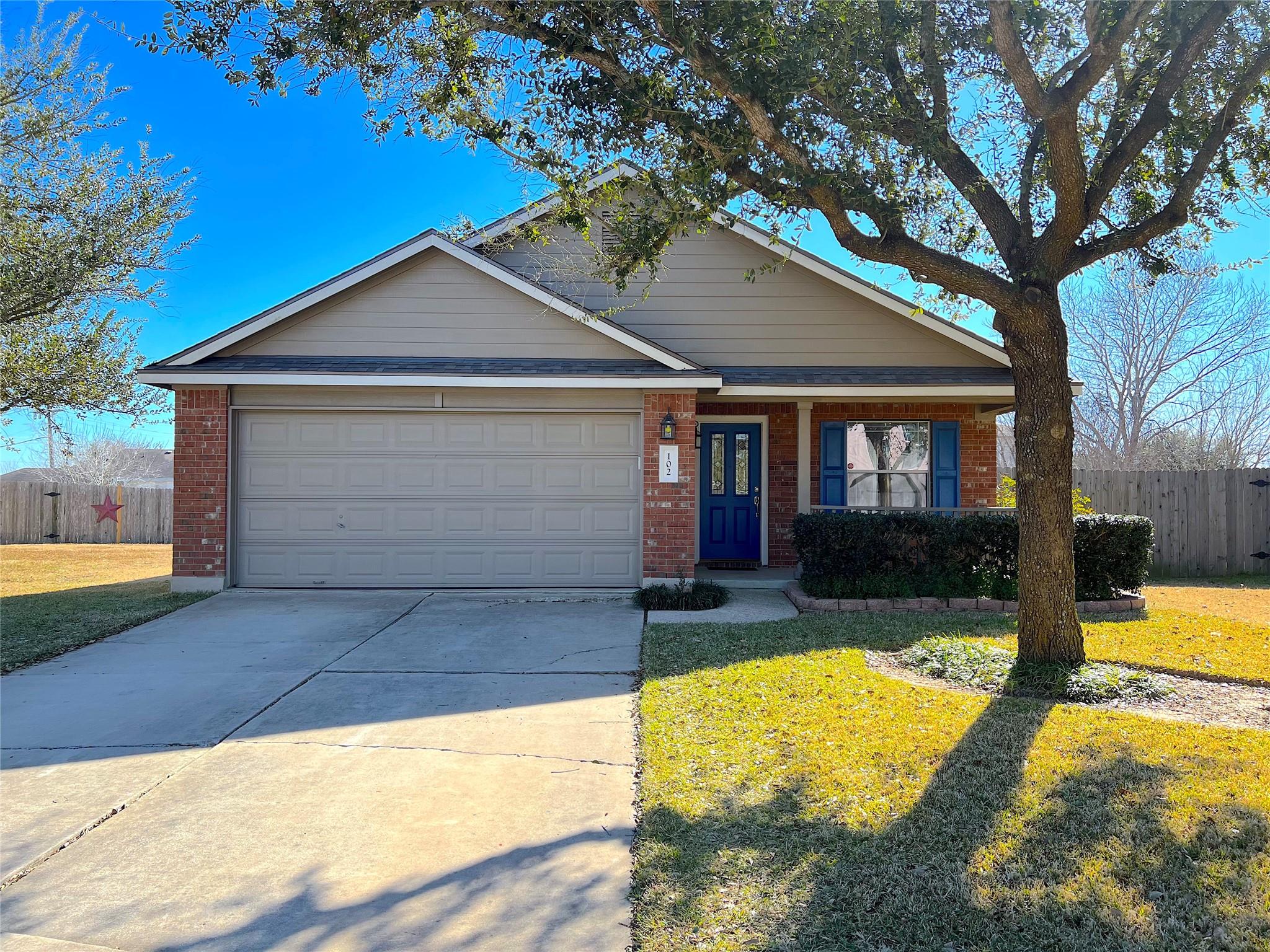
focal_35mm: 26
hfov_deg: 67.3
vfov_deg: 53.1
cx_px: 635
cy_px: 476
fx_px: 954
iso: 50
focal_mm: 5.7
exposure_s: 1/2008
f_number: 1.5
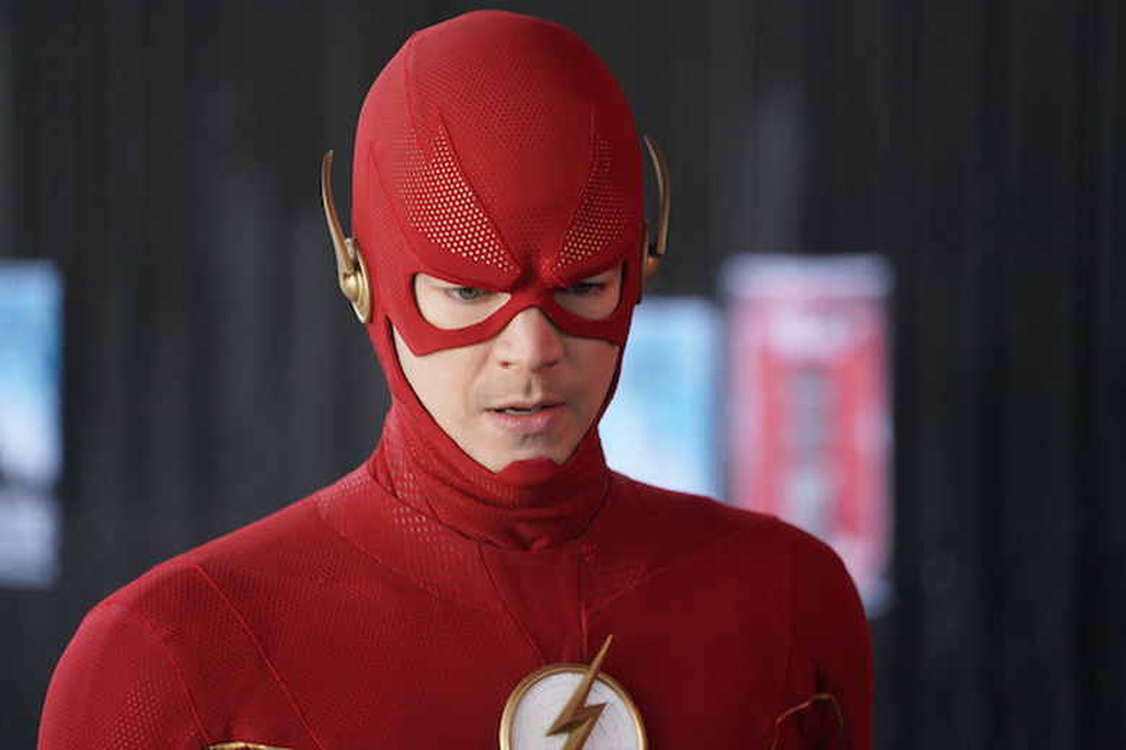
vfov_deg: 7.3
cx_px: 563
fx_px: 5880
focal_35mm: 188
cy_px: 375
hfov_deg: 10.9
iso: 2500
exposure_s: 1/200
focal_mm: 188
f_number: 4
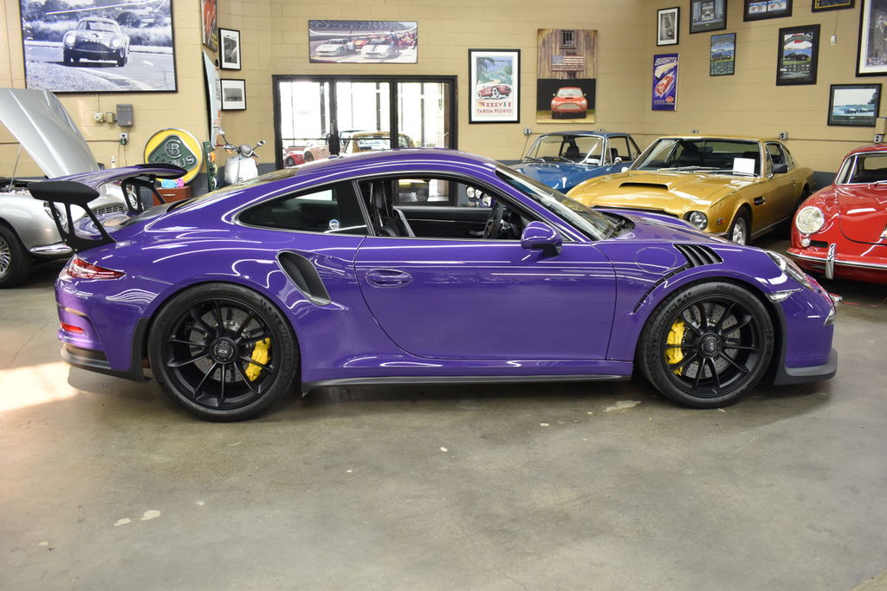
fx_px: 739
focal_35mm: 30
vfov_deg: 43.6
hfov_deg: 61.9
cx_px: 444
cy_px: 296
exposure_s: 1/30
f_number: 3.8
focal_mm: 20
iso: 450
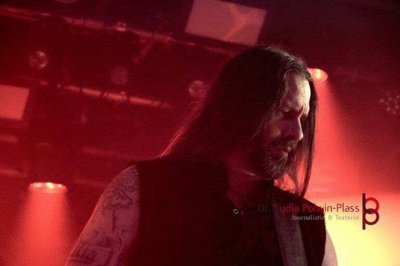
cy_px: 133
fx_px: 1300
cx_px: 200
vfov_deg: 11.7
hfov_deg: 17.5
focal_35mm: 117
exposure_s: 1/80
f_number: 5
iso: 6400
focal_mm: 78
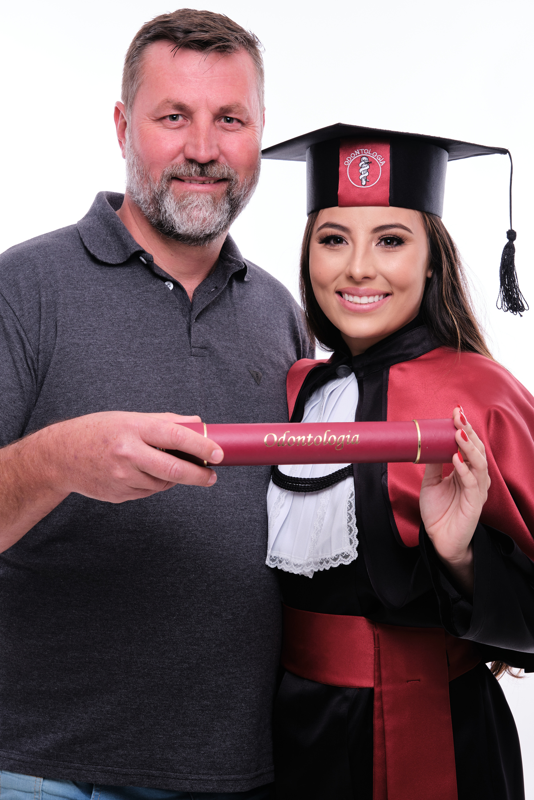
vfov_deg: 31.4
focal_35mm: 64
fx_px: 1424
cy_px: 400
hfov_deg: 21.2
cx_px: 267
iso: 160
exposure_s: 1/160
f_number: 7.1
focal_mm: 42.9
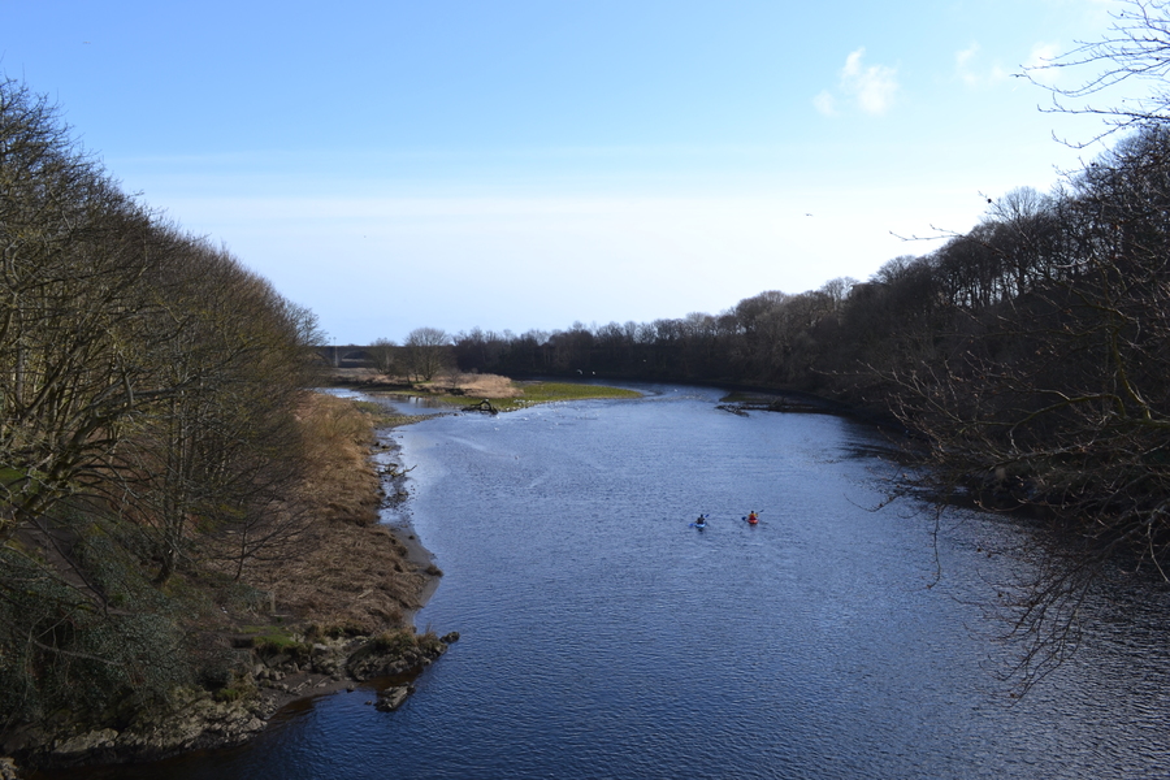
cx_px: 585
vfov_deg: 43.6
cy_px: 390
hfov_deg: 61.9
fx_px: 975
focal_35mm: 30
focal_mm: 20
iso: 100
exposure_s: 1/200
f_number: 7.1
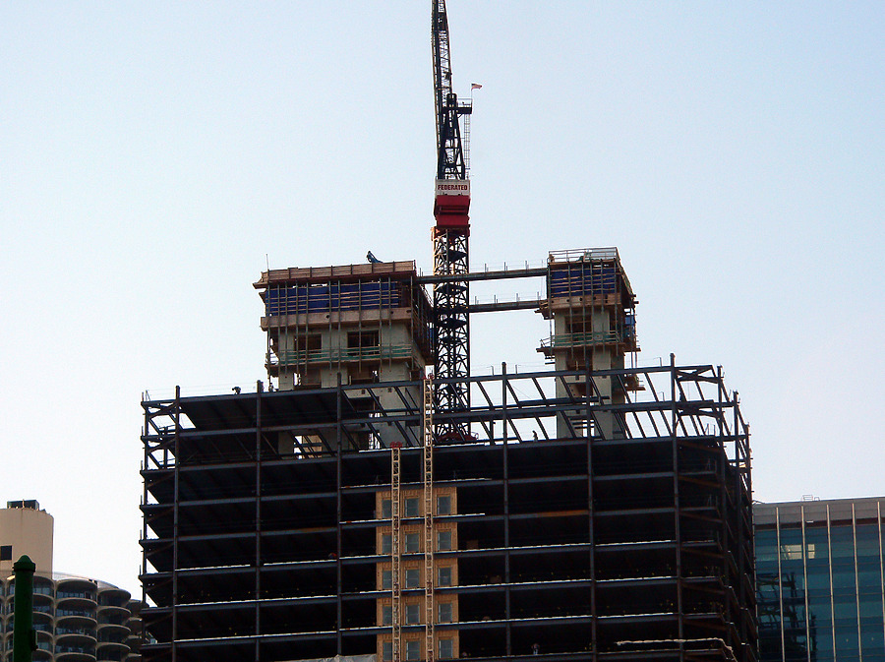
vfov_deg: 9.5
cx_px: 442
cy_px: 331
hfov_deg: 12.7
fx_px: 3984
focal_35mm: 156
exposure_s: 1/640
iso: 80
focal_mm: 25.9
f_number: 4
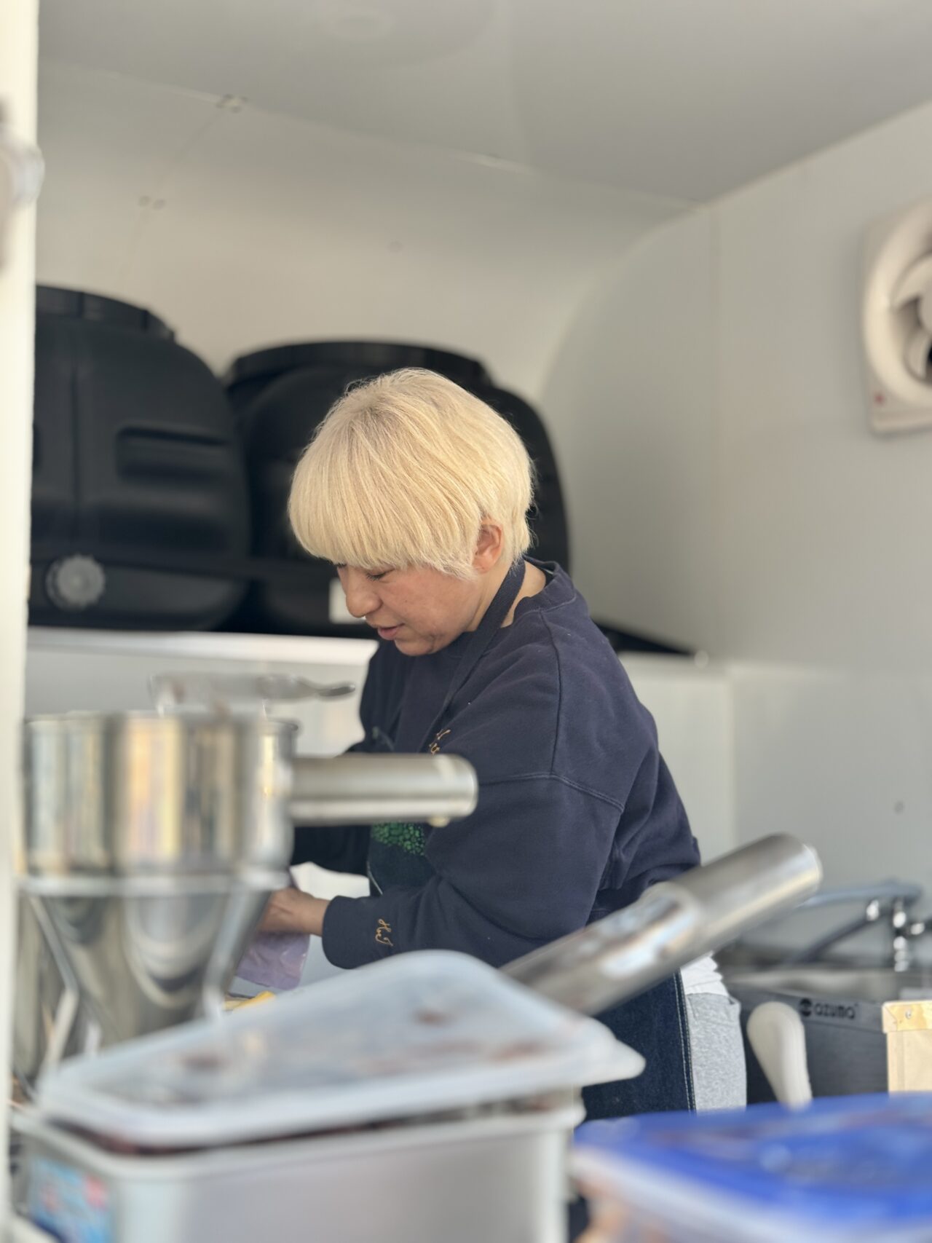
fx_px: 1723
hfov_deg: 30.3
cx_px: 466
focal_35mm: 48
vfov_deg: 39.7
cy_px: 622
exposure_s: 1/267
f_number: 1.78
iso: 64
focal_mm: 6.76
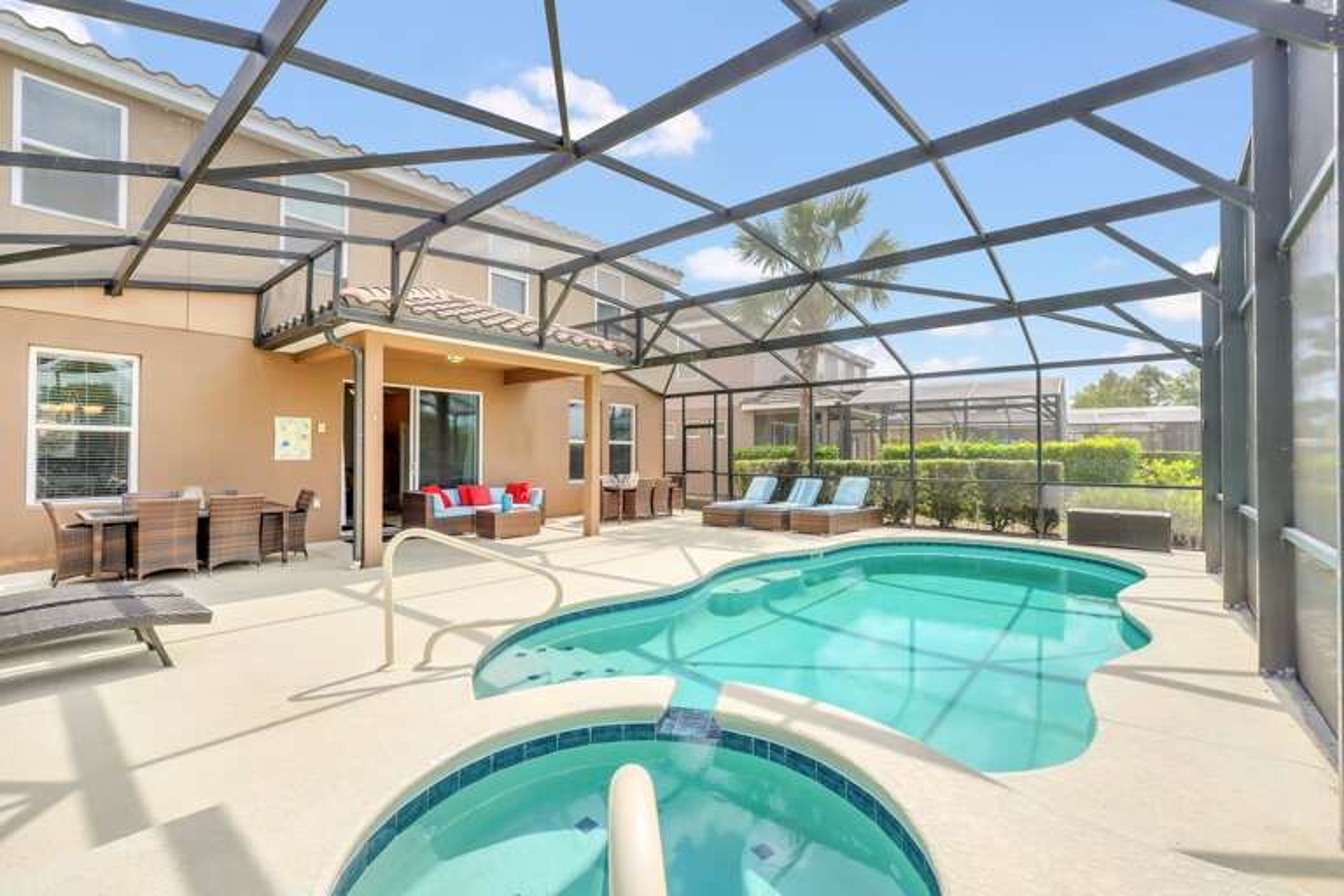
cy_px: 448
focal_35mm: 15
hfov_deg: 100.4
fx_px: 560
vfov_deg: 77.3
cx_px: 672
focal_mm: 10
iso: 100
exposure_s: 1/4000
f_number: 6.3
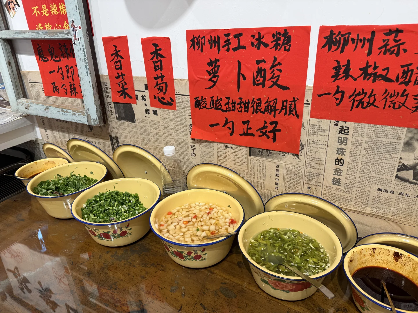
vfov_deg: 56.8
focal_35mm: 24
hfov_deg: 71.6
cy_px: 156
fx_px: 290
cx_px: 209
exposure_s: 1/121
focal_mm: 6.76
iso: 50
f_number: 1.78
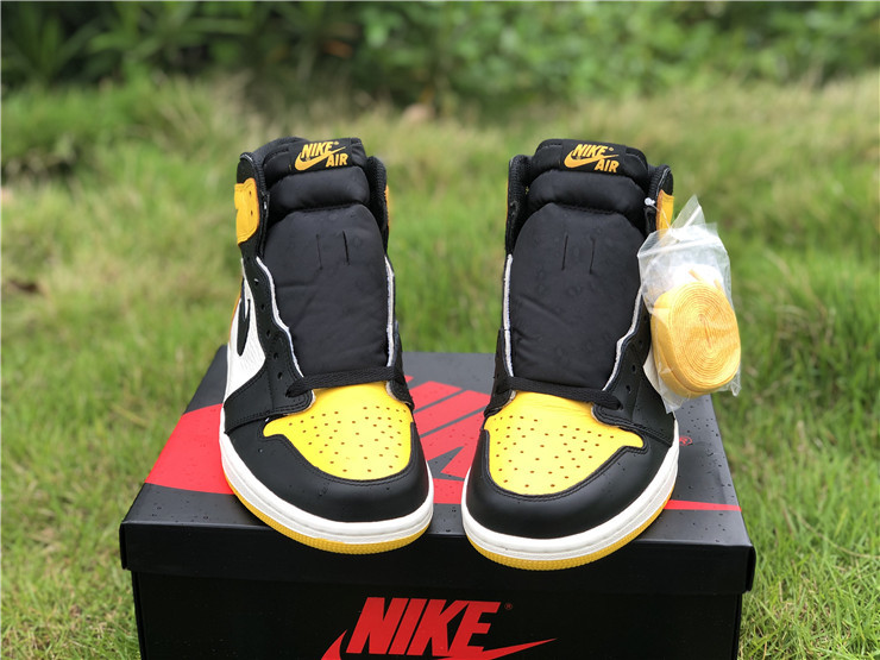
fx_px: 1322
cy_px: 330
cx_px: 440
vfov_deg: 28.0
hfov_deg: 36.8
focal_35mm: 52
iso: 32
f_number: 2.4
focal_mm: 6
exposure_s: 1/60
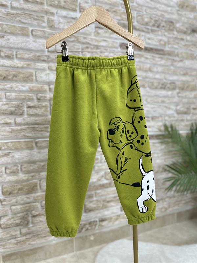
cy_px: 132
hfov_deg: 56.8
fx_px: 182
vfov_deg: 71.6
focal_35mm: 24
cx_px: 98
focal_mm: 6.86
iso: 100
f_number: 1.78
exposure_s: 1/100
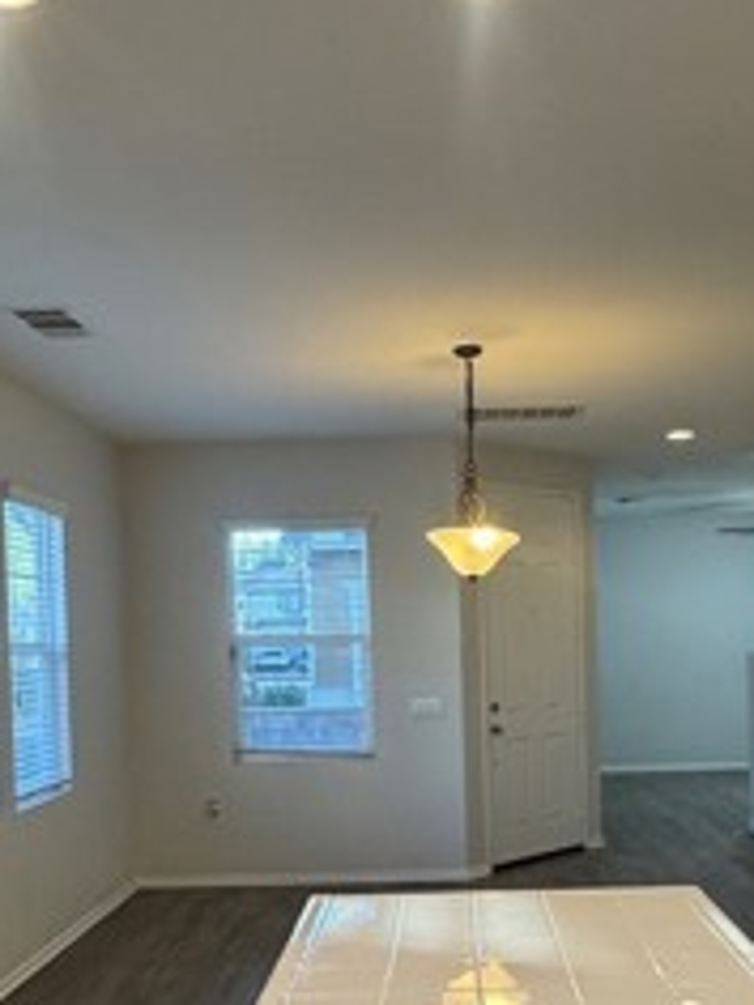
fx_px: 1104
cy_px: 669
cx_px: 452
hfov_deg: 37.6
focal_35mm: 38
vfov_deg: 48.2
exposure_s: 1/120
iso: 160
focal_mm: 2.22
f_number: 2.2
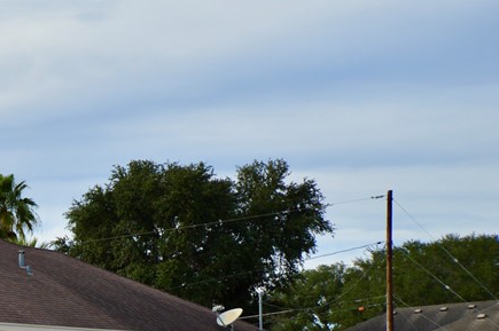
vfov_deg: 14.6
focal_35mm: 90
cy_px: 404
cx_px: -114
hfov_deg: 21.0
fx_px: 1246
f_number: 7.1
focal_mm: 24
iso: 100
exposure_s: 1/200
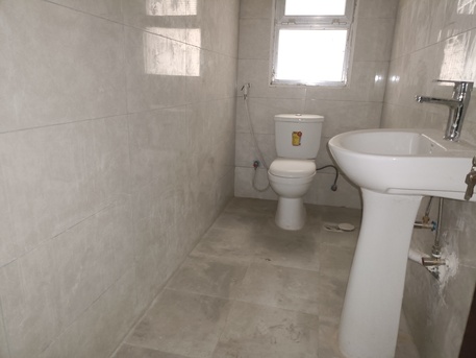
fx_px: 344
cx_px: 238
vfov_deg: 54.9
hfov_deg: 69.4
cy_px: 179
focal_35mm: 25
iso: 3257
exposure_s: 1/25
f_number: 1.7
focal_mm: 4.7
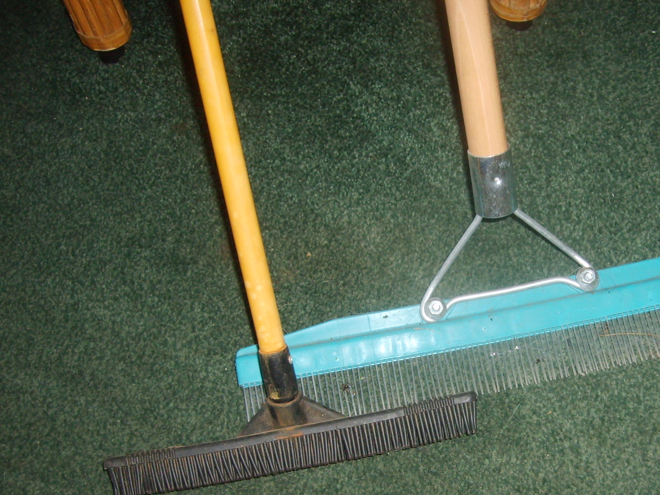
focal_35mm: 50
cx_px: 456
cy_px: 348
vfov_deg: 28.8
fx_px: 953
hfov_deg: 37.6
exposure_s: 1/45
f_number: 2.8
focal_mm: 5.8
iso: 100
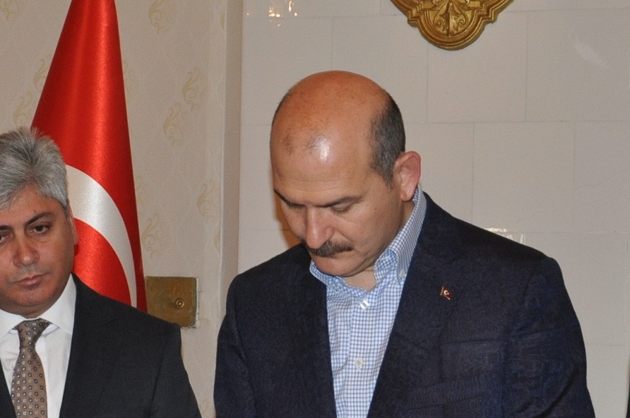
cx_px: 319
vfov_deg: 13.5
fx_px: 1765
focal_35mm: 101
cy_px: 285
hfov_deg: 20.2
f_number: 4
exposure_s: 1/60
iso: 800
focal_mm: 28
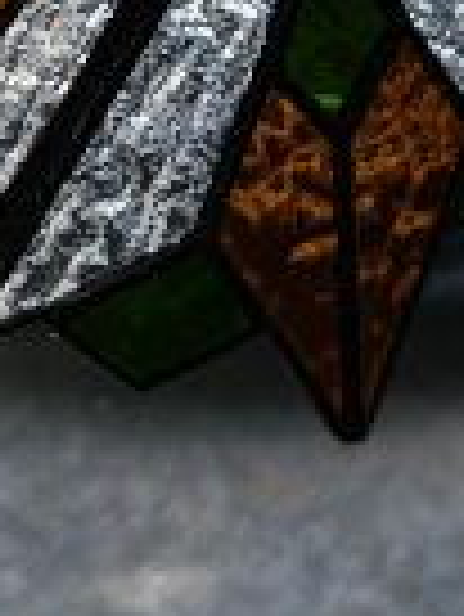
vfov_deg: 17.6
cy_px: -286
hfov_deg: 14.6
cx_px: 387
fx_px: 1802
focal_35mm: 101
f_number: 1.5
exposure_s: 1/279
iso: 40
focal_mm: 5.7
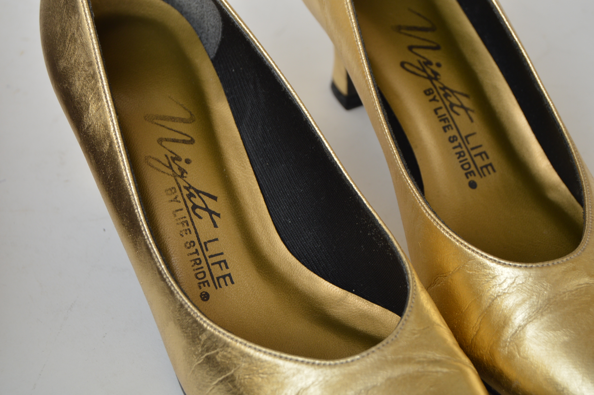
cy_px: 198
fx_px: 1360
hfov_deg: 24.6
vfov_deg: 16.5
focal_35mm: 82
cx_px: 297
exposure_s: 1/160
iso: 200
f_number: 5.6
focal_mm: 55
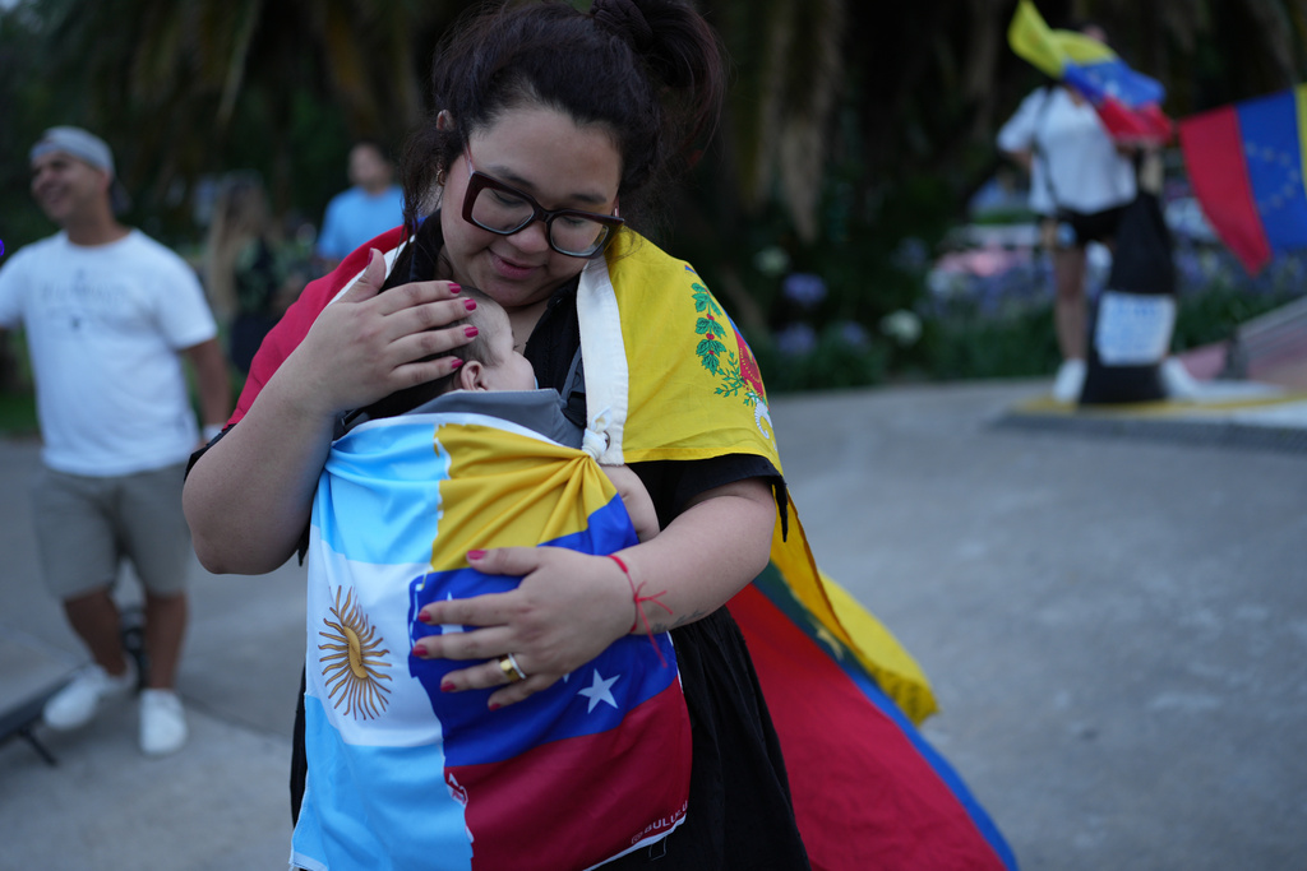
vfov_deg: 37.9
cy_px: 436
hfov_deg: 54.4
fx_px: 1271
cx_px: 654
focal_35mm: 35
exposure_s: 1/160
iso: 200
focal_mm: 35
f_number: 1.4
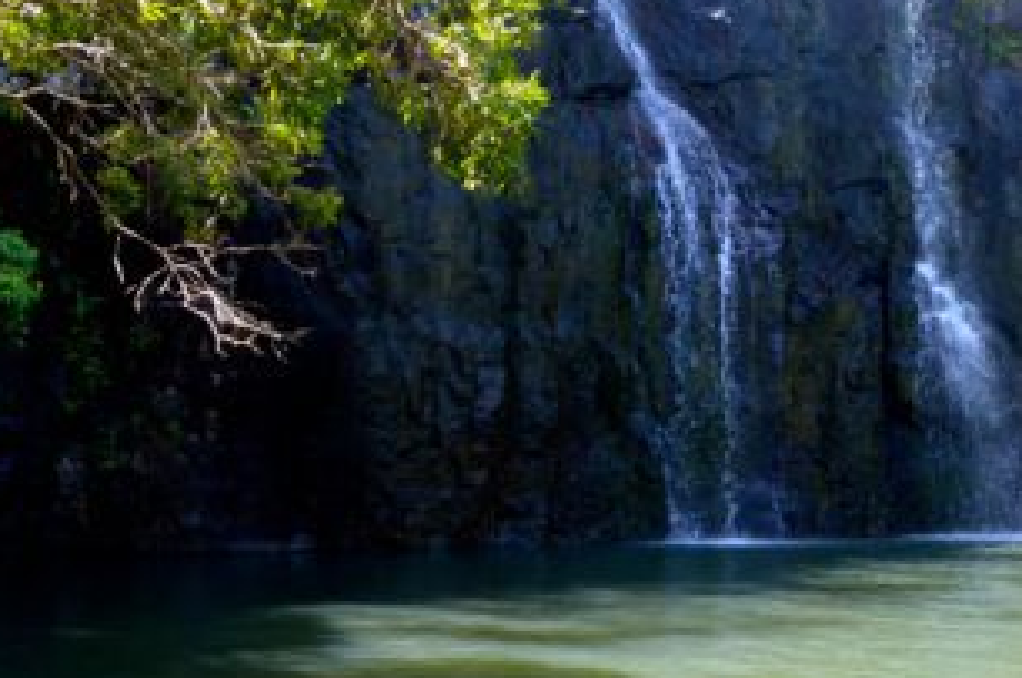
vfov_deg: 19.6
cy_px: 417
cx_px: 1039
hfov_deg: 27.5
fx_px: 1956
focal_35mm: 69
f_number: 8
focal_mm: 22
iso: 800
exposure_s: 1/250
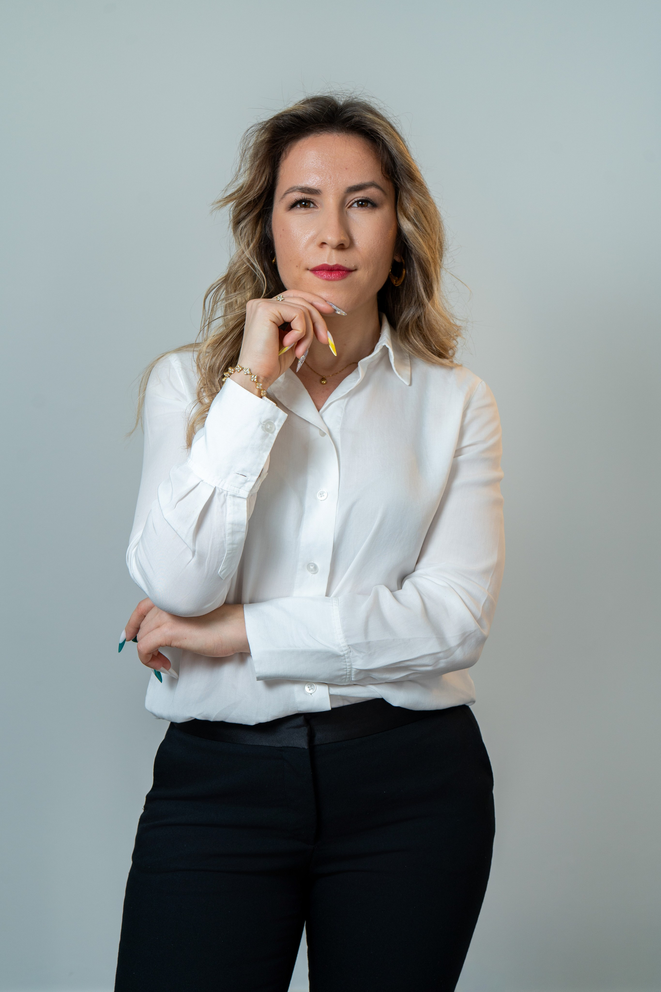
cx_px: 330
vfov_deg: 44.5
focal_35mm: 44
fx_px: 1212
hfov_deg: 30.5
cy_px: 496
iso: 200
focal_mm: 44
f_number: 5.6
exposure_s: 1/200
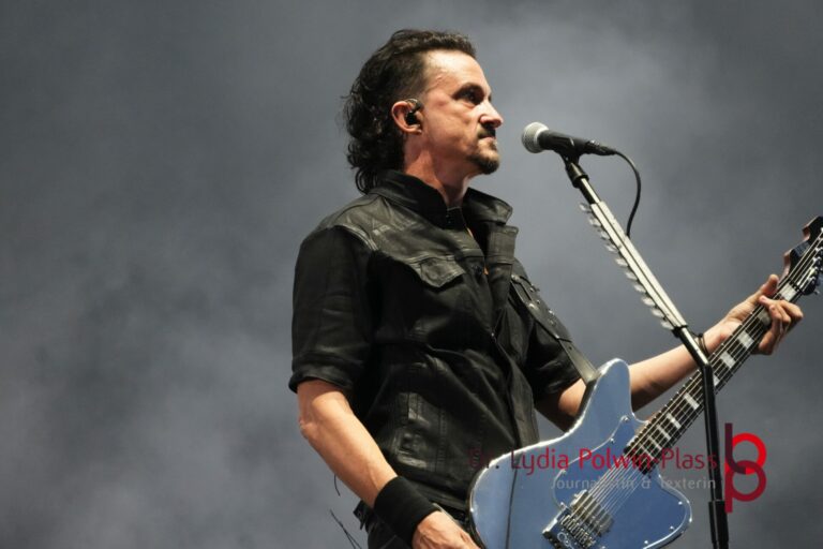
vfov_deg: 5.2
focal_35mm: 262
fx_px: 6001
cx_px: 412
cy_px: 274
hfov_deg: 7.8
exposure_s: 1/320
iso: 4000
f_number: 6.3
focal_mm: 175
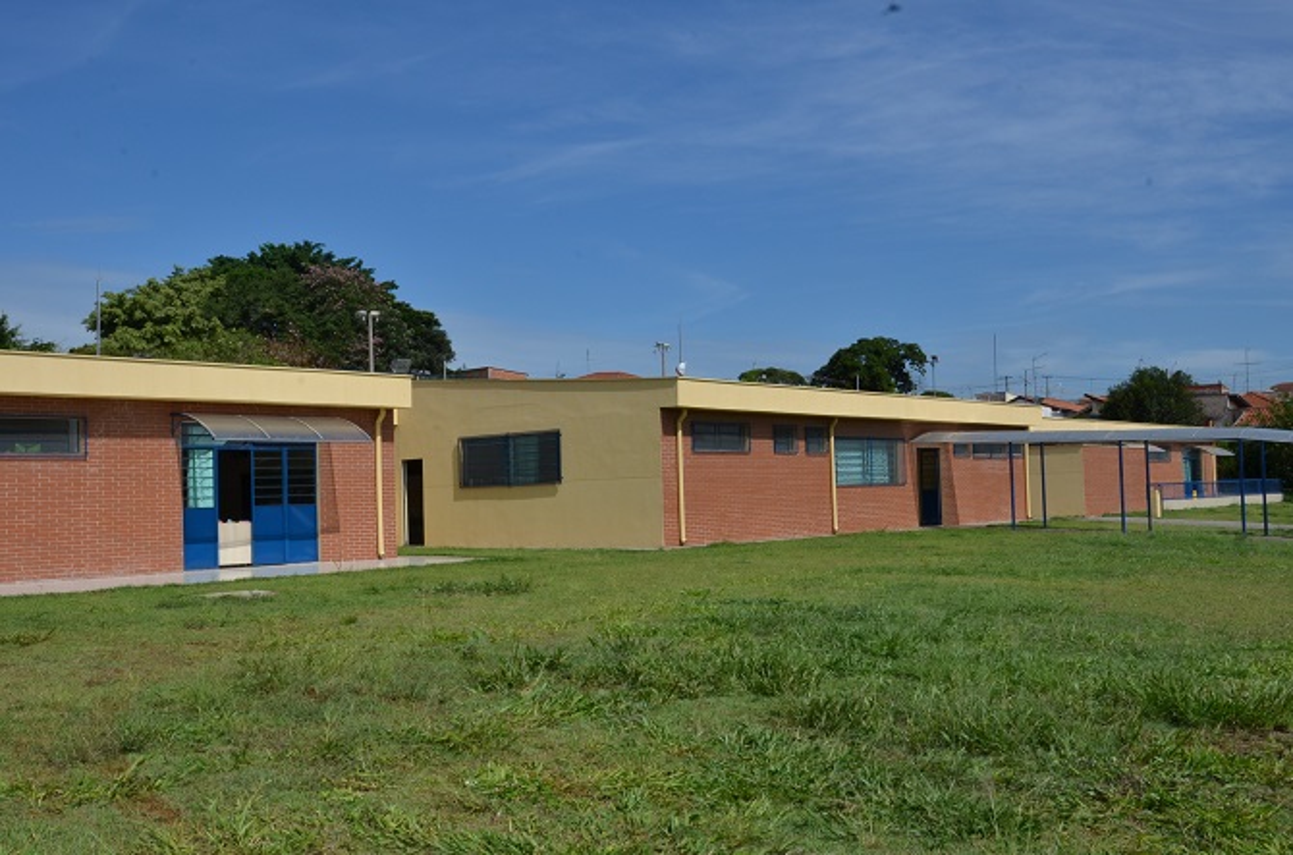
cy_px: 428
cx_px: 646
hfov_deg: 53.2
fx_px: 1290
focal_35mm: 36
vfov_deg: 36.7
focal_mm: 24
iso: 250
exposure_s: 1/250
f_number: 18
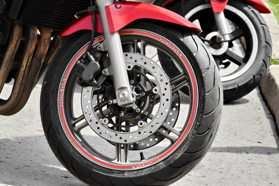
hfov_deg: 10.2
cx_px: 140
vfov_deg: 6.8
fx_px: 1569
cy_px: 93
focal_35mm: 202
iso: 160
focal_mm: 135
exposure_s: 1/160
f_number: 14
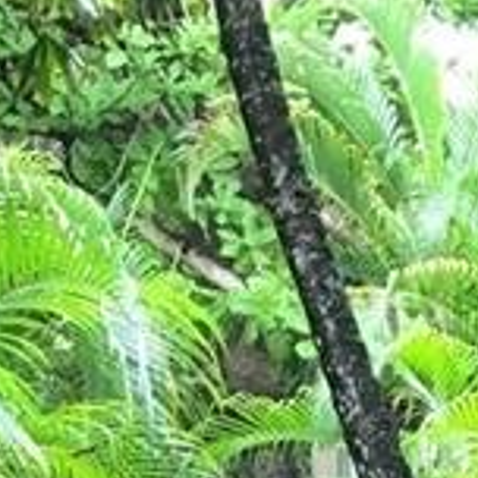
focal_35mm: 203
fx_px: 3171
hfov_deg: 8.6
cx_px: 324
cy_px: 1173
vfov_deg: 7.9
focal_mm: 4.15
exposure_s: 1/30
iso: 100
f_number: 2.2
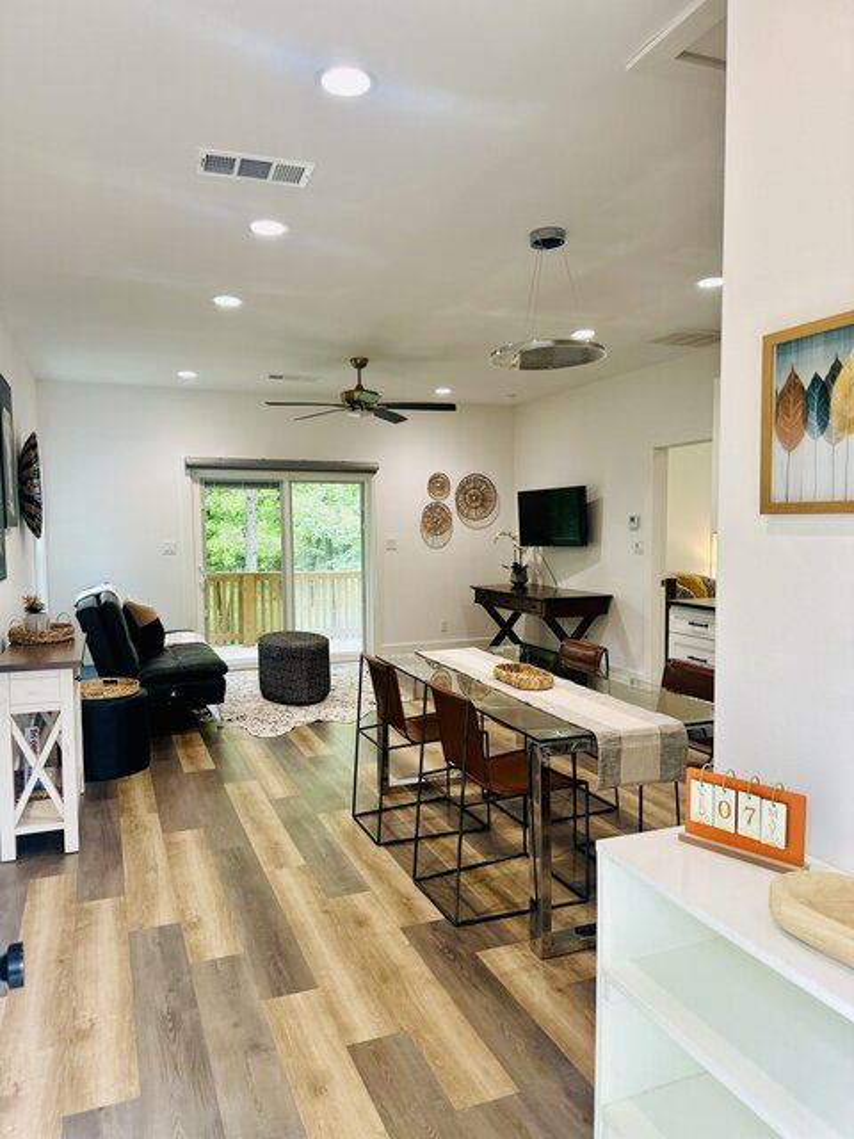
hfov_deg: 56.8
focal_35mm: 24
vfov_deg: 71.6
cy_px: 570
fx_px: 789
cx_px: 427
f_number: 1.78
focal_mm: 6.86
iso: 125
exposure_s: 1/120
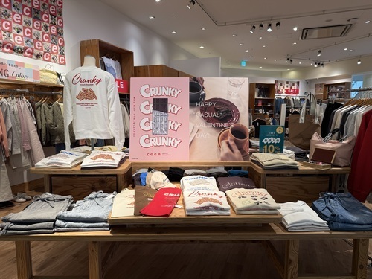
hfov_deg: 71.6
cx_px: 186
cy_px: 140
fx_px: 258
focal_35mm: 24
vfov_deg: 56.8
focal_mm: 6.76
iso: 64
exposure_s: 1/183
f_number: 1.78
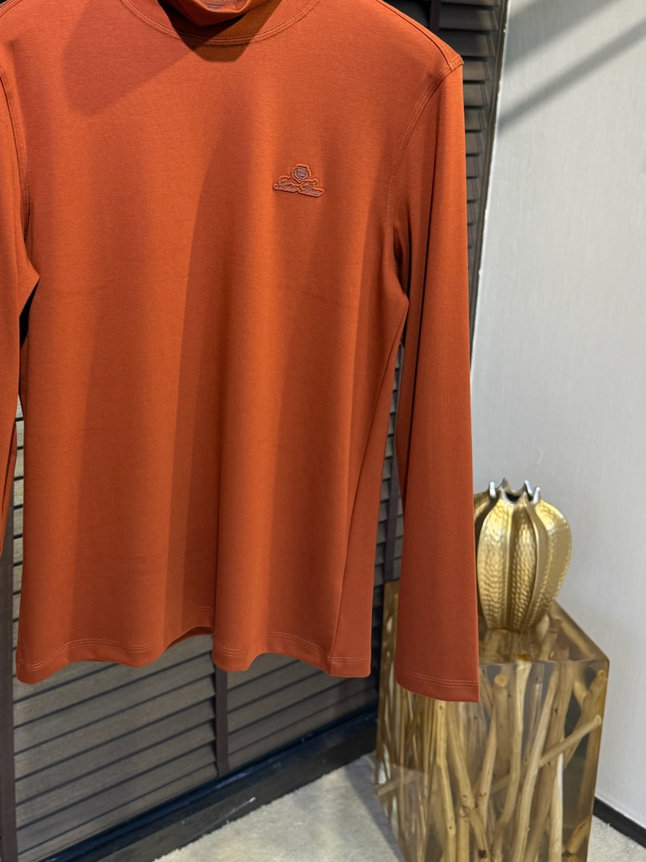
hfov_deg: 34.7
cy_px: 289
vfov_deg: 45.1
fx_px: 1020
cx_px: 200
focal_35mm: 41
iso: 160
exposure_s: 1/100
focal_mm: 6.76
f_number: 1.78
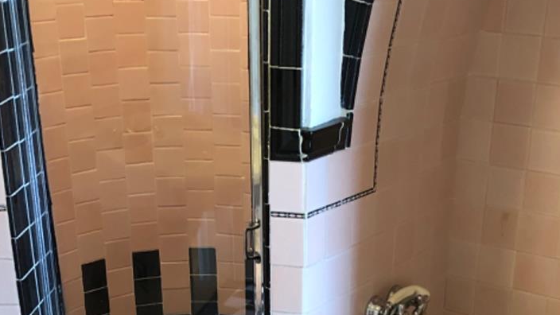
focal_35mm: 65
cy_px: 445
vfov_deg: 17.1
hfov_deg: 32.3
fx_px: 965
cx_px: 318
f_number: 1.8
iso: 80
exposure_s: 1/15
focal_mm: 4
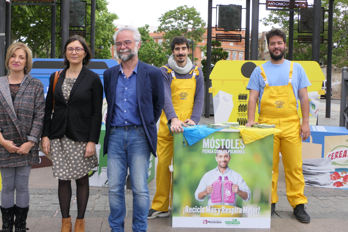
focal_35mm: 41
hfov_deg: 47.2
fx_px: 396
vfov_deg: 32.6
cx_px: 146
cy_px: 101
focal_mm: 12.7
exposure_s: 1/320
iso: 125
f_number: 4
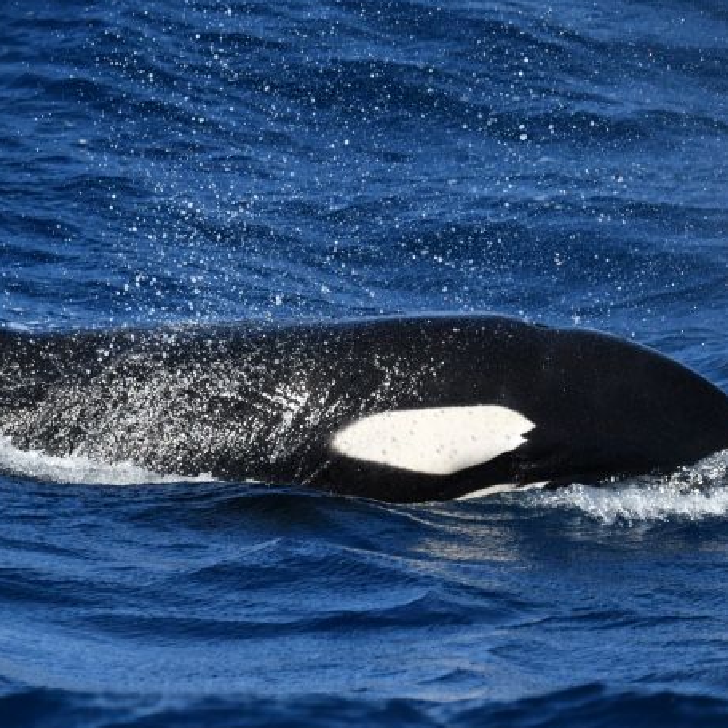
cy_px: 360
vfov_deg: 3.1
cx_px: 265
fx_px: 13467
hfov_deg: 3.1
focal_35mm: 566
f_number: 6
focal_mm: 380
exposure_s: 1/8000
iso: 1250
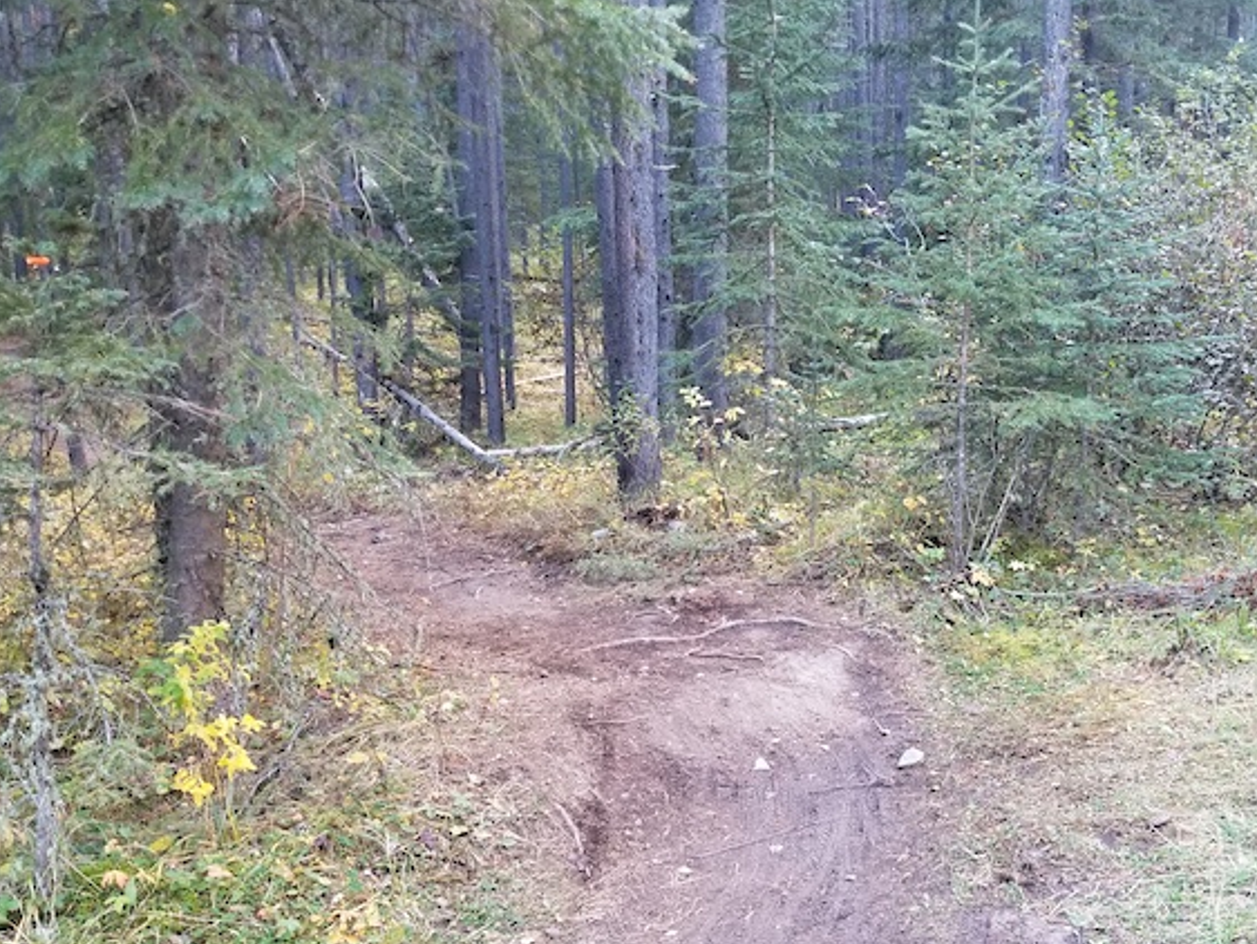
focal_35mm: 37
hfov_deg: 49.2
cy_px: 631
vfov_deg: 38.3
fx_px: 1344
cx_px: 845
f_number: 1.7
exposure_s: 1/40
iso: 200
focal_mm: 4.25
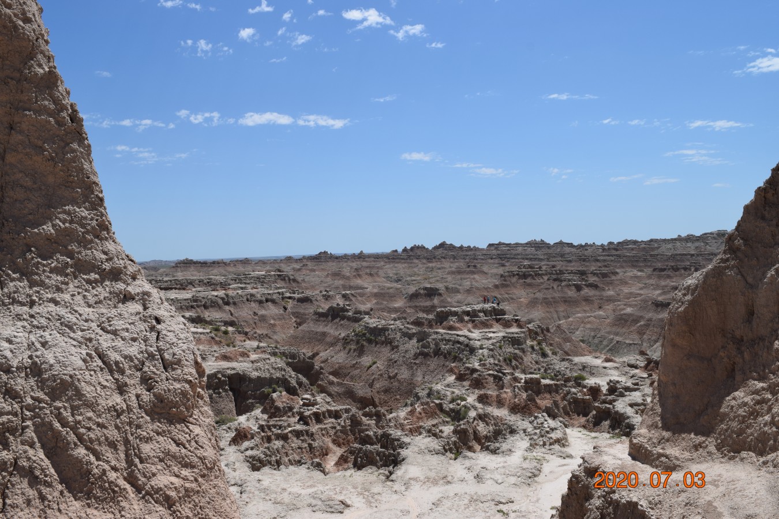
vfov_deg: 43.6
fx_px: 649
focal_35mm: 30
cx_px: 390
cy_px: 260
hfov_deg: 61.9
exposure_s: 1/500
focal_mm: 20
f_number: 11
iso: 200
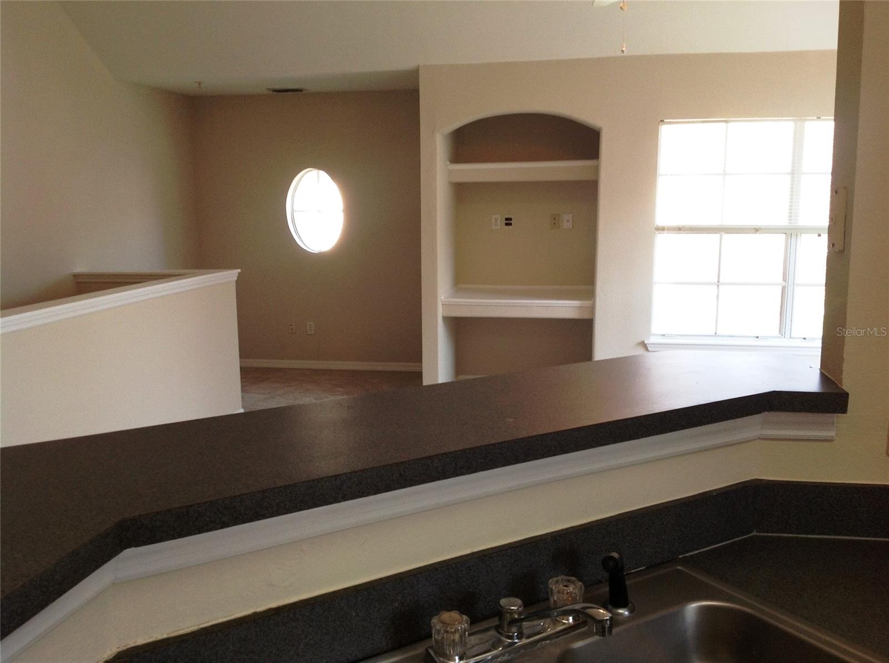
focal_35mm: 35
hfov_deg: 52.7
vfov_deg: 40.6
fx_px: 897
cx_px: 444
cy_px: 332
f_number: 2.4
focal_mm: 4.28
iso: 64
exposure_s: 1/60
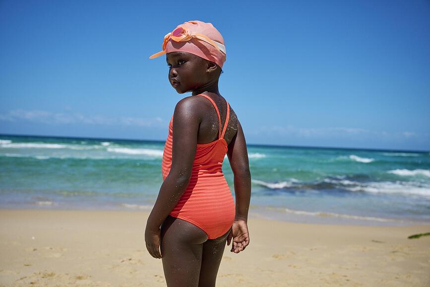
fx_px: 412
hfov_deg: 55.1
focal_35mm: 34
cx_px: 215
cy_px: 144
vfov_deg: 38.4
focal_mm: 34.5
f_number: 4
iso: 320
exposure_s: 1/8000
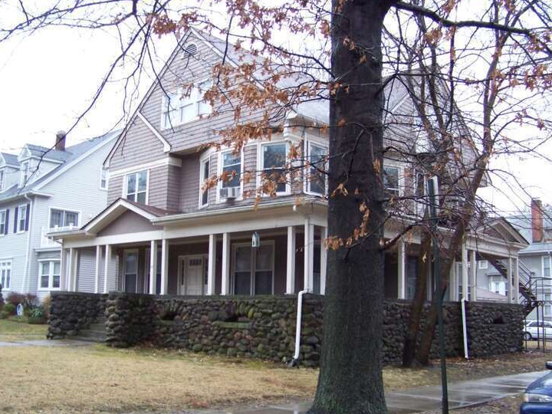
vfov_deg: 35.9
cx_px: 274
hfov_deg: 46.8
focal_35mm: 40
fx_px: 638
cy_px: 223
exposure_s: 1/30
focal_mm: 5.85
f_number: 2.8
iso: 242
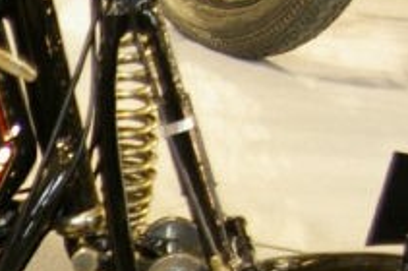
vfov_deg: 8.1
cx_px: -300
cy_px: 364
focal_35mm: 167
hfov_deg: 11.5
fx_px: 1895
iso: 400
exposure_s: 1/30
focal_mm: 23
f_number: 4
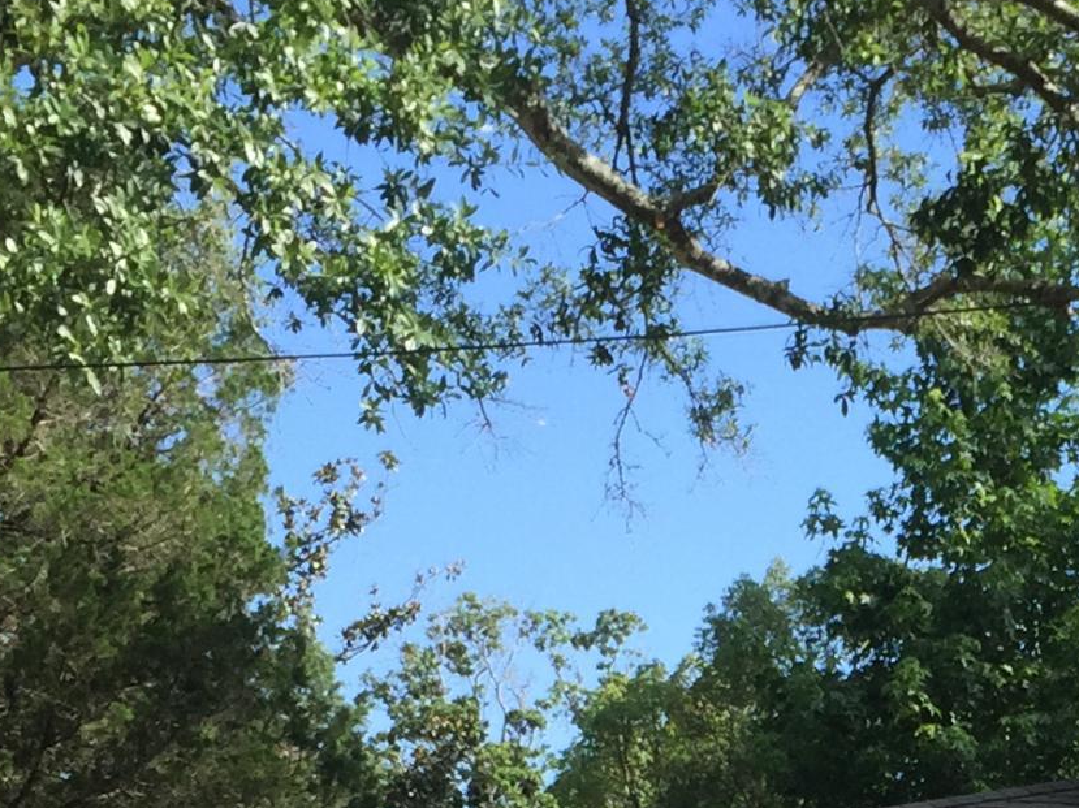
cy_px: 1236
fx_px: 3271
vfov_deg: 13.2
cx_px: 1144
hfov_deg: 18.1
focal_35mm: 105
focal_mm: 4.15
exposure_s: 1/942
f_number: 2.2
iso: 32
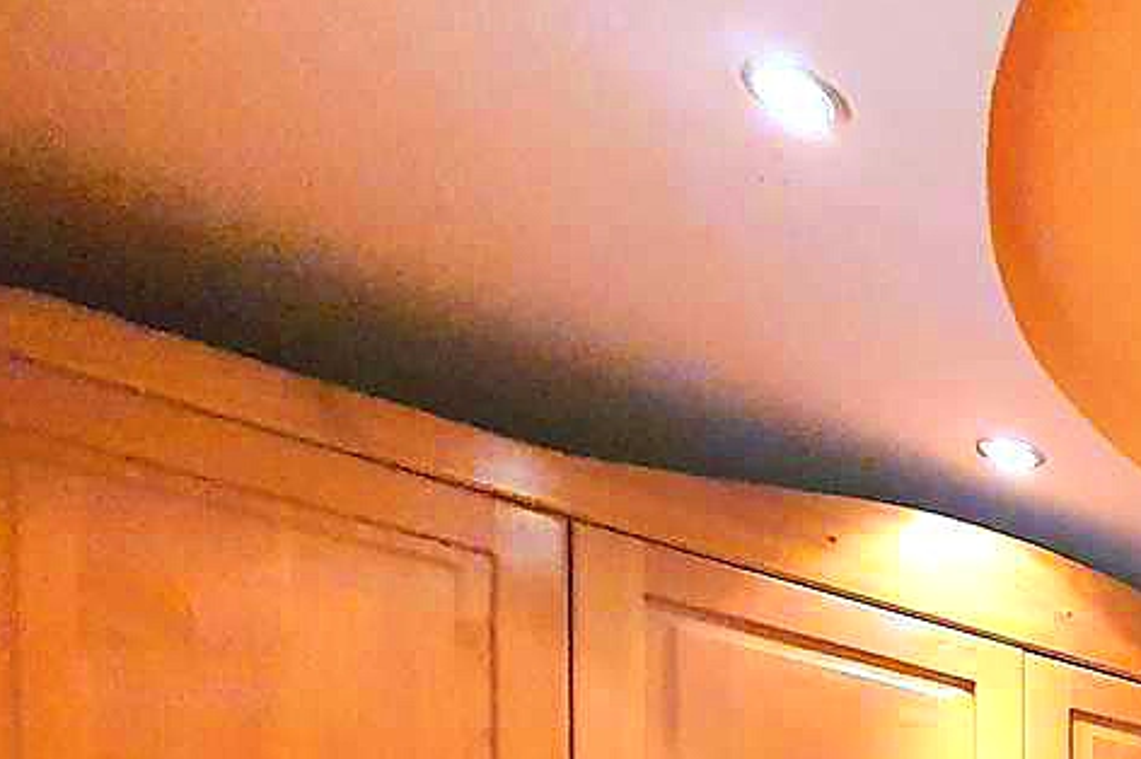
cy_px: 1236
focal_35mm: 43
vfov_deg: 22.9
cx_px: 1784
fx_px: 1362
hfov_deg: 27.4
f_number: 2.2
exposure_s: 1/33
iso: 500
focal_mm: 1.8
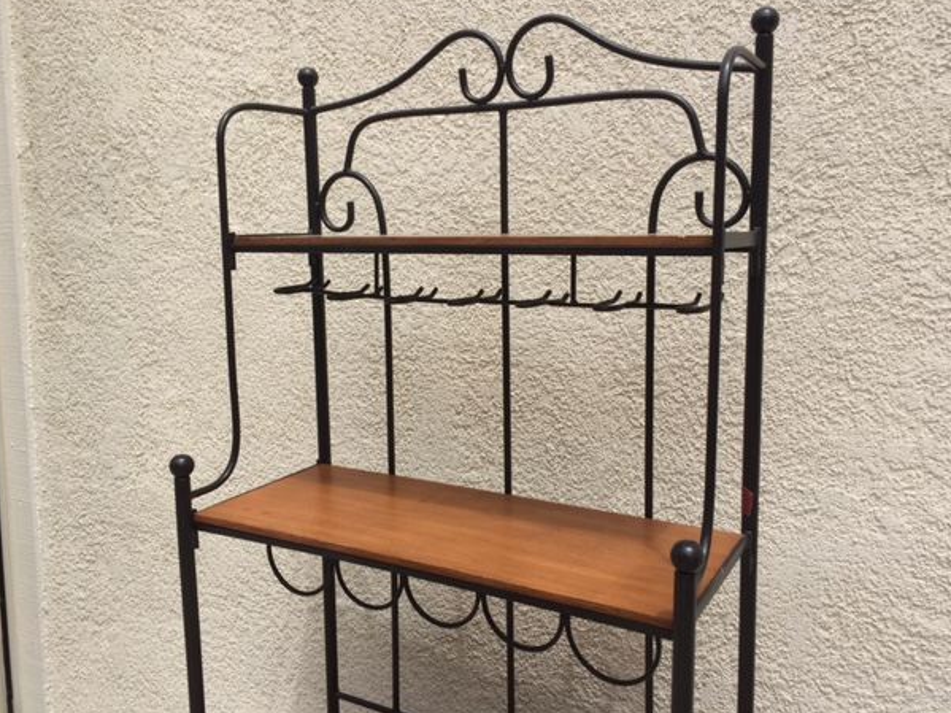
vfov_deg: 45.4
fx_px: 851
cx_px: 468
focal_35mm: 31
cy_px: 337
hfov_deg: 58.4
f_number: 2.2
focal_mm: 4.15
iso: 32
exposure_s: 1/1799
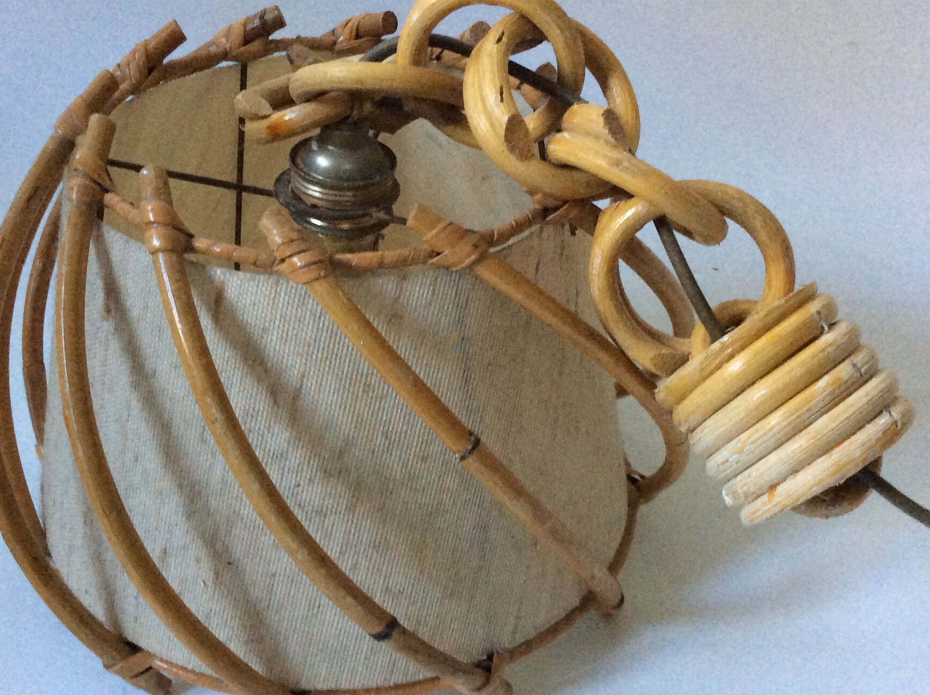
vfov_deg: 30.1
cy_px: 415
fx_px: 1288
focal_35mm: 48
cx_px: 425
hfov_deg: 39.7
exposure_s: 1/25
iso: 200
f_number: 2.4
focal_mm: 3.3
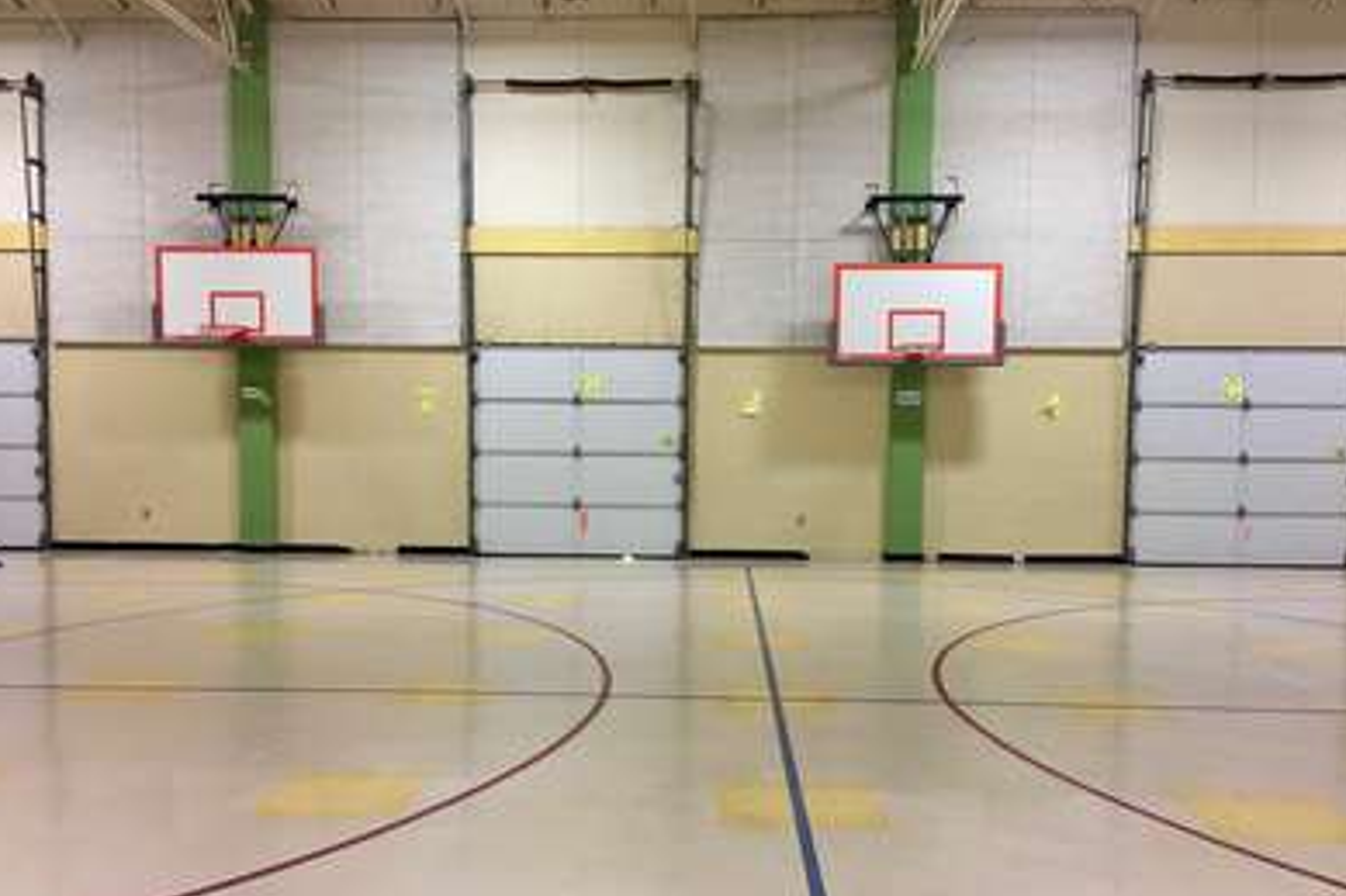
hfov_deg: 60.3
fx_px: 1159
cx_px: 671
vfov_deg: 42.2
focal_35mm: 31
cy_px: 505
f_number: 2.2
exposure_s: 1/15
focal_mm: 4.15
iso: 40
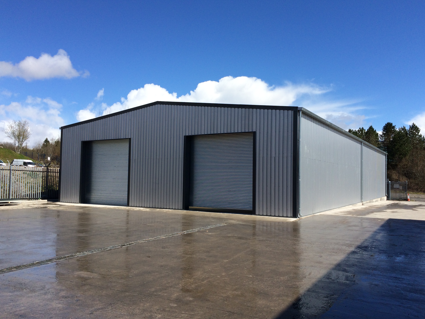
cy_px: 163
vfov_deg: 46.8
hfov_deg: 60.0
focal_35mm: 30
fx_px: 368
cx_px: 216
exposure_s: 1/2564
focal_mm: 4.15
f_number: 2.2
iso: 32
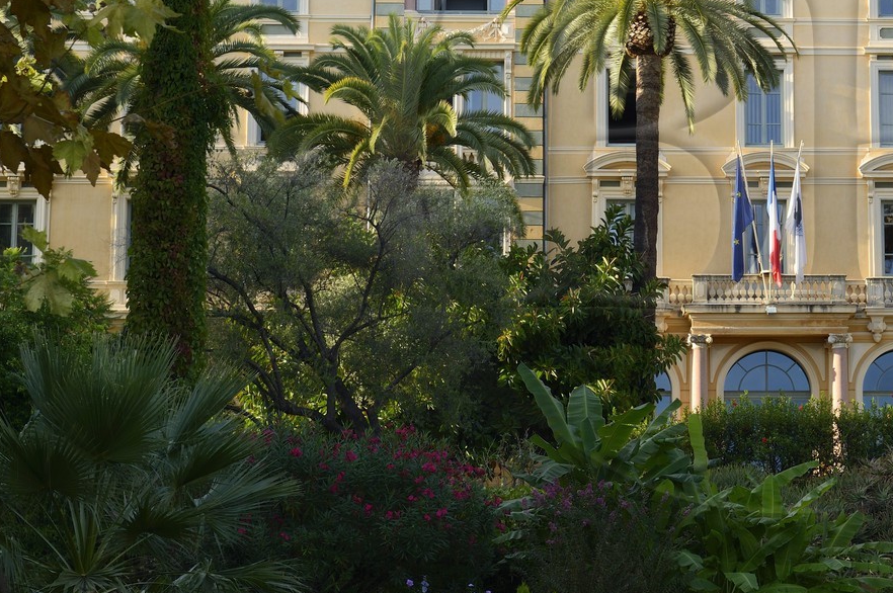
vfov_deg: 10.7
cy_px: 143
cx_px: 789
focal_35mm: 127
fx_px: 3147
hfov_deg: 16.0
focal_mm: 70
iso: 200
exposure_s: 1/160
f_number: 8
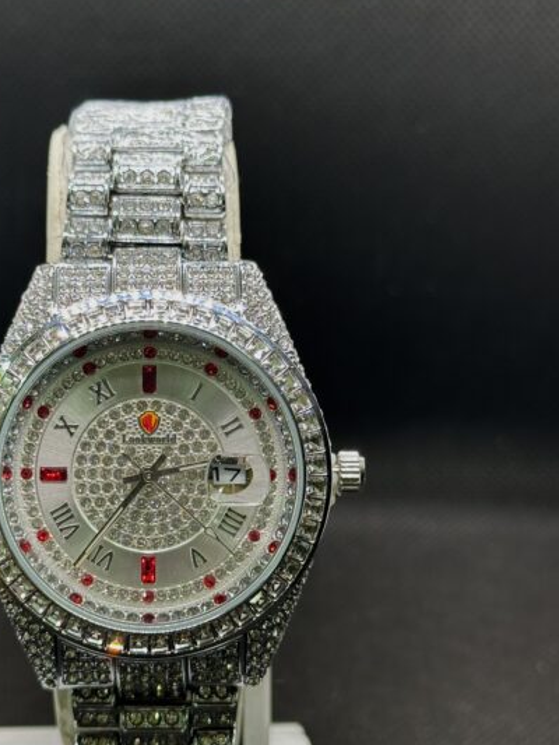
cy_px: 411
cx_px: 175
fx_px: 1550
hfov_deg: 20.4
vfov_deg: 27.0
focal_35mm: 72
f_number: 1.78
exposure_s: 1/100
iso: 80
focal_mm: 6.86
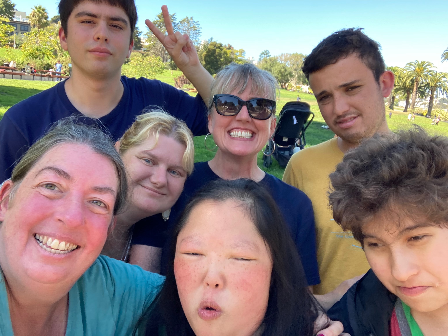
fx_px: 414
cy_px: 168
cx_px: 224
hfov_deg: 56.8
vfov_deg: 44.2
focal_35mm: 32
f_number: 2.2
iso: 32
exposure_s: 1/121
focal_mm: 2.87
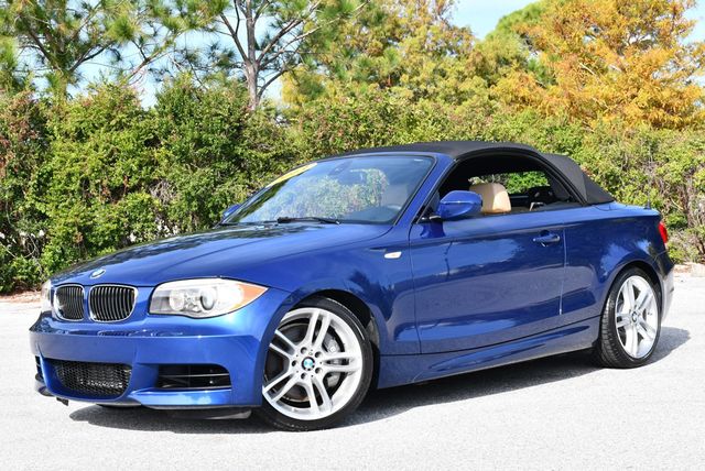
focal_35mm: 64
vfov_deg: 21.3
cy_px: 236
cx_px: 352
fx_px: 1254
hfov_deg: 31.4
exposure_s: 1/250
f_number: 8
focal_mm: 32
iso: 200
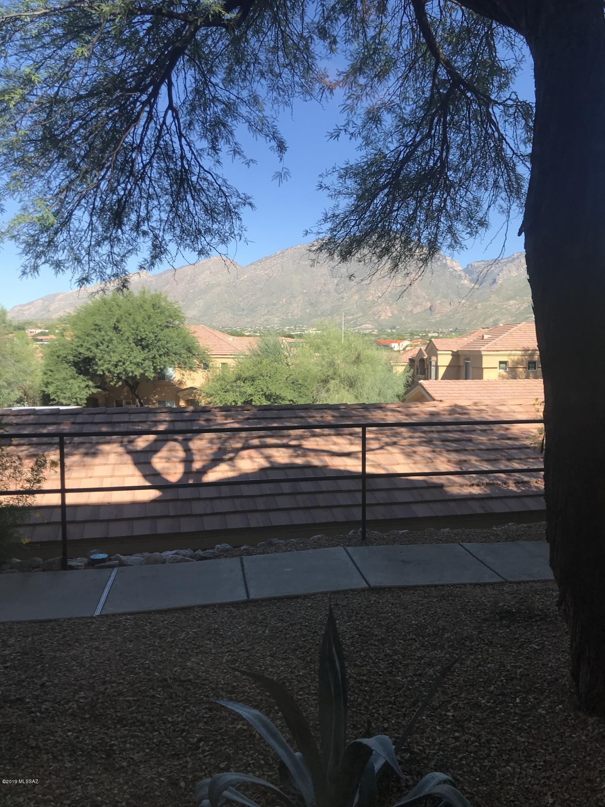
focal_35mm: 28
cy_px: 404
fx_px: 652
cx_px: 302
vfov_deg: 63.4
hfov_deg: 49.7
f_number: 1.8
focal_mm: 3.99
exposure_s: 1/1030
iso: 20
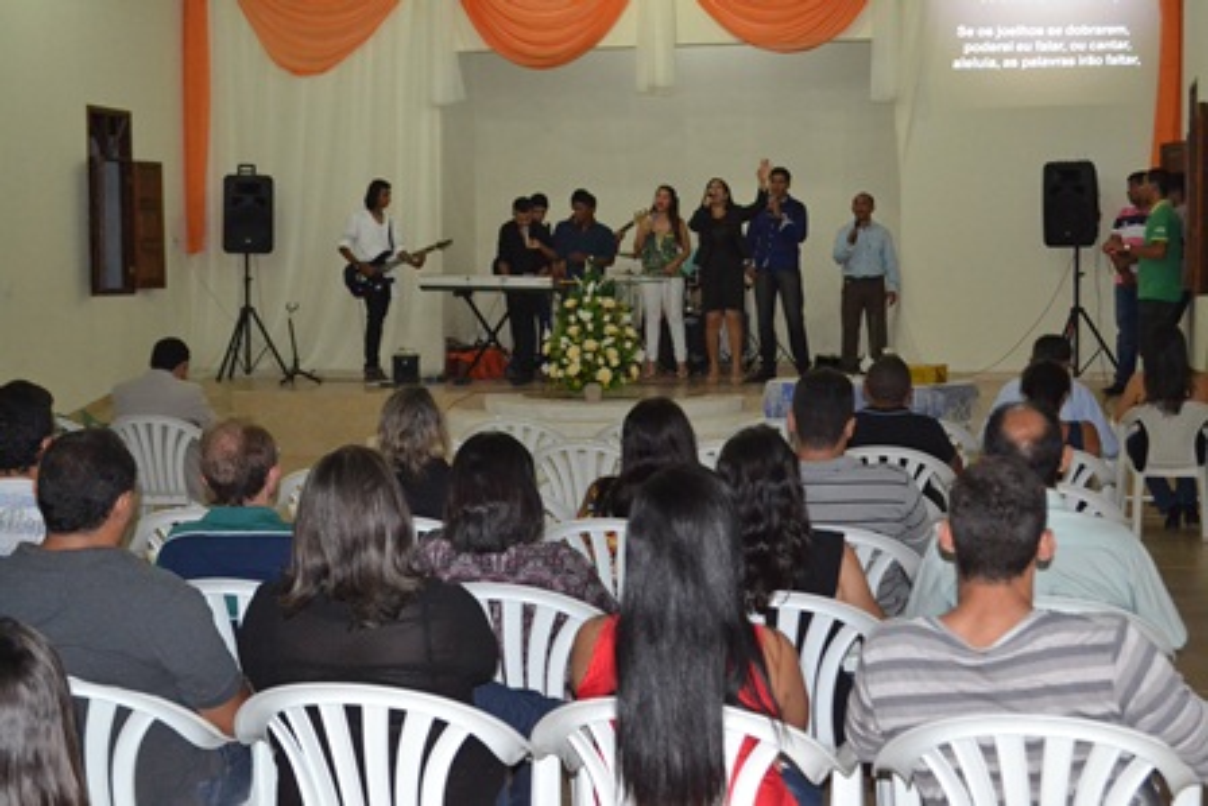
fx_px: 2014
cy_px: 403
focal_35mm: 60
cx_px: 604
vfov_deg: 22.6
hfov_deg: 33.4
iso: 3200
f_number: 5.3
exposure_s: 1/60
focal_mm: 40
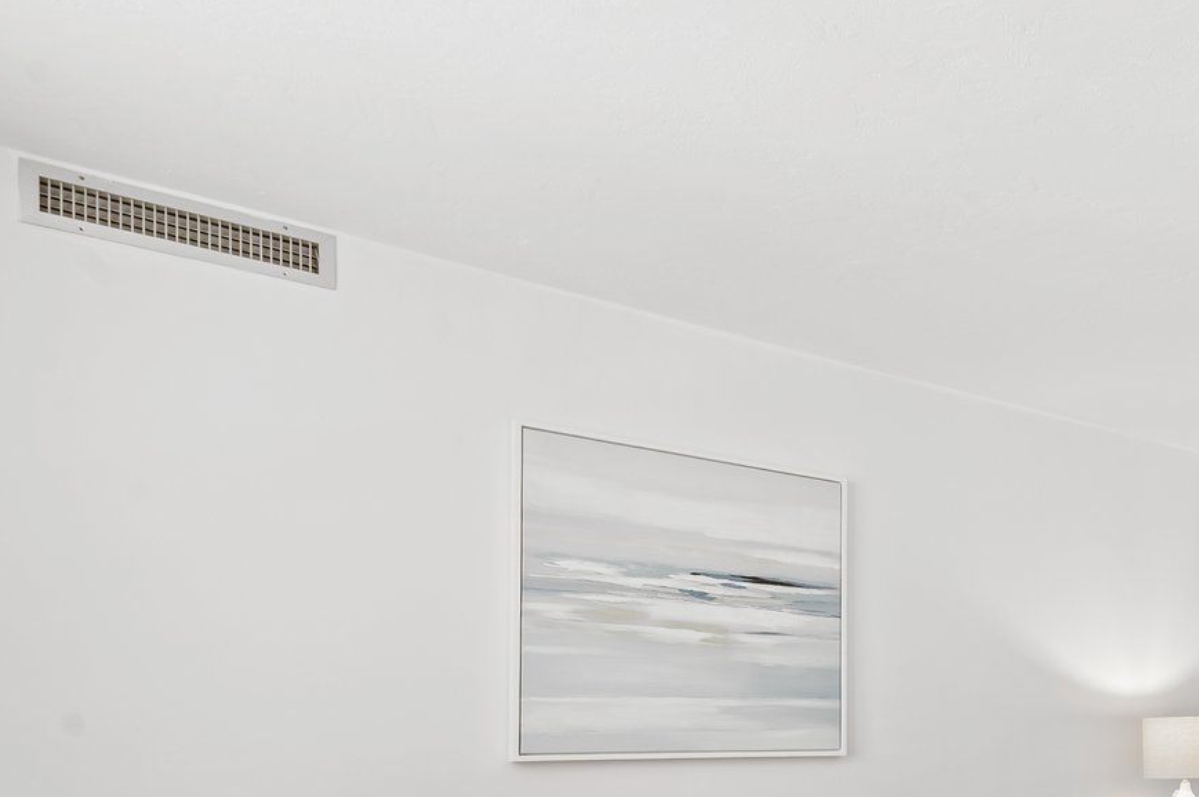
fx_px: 1098
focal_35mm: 33
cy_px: 756
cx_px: 1333
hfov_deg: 43.6
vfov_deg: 36.7
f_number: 8
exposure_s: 1/2.5
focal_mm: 14
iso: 200
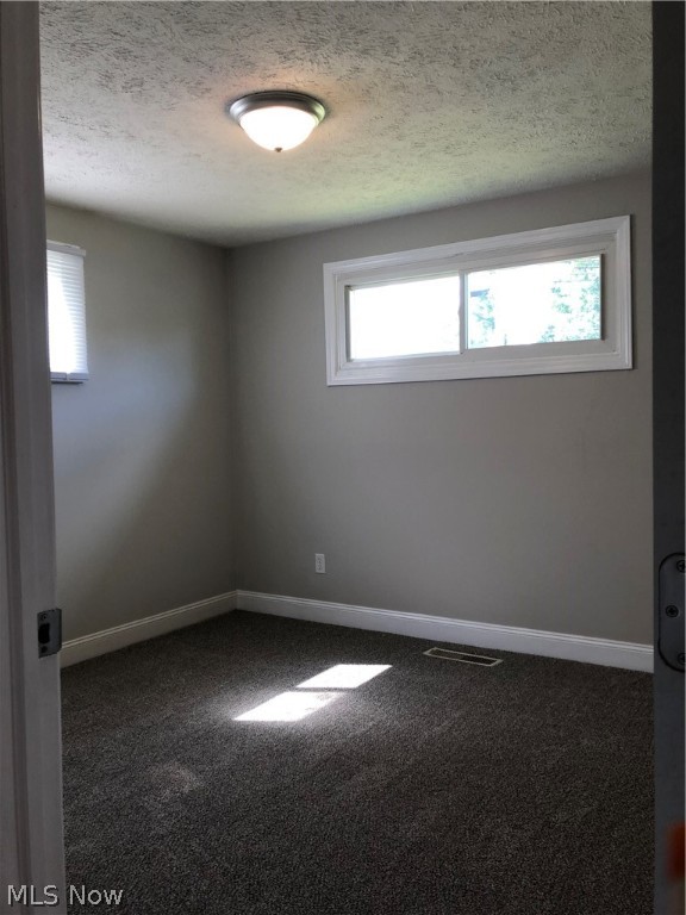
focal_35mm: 28
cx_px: 343
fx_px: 740
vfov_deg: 63.4
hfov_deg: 49.7
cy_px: 458
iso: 25
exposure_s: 1/40
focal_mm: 3.99
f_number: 1.8
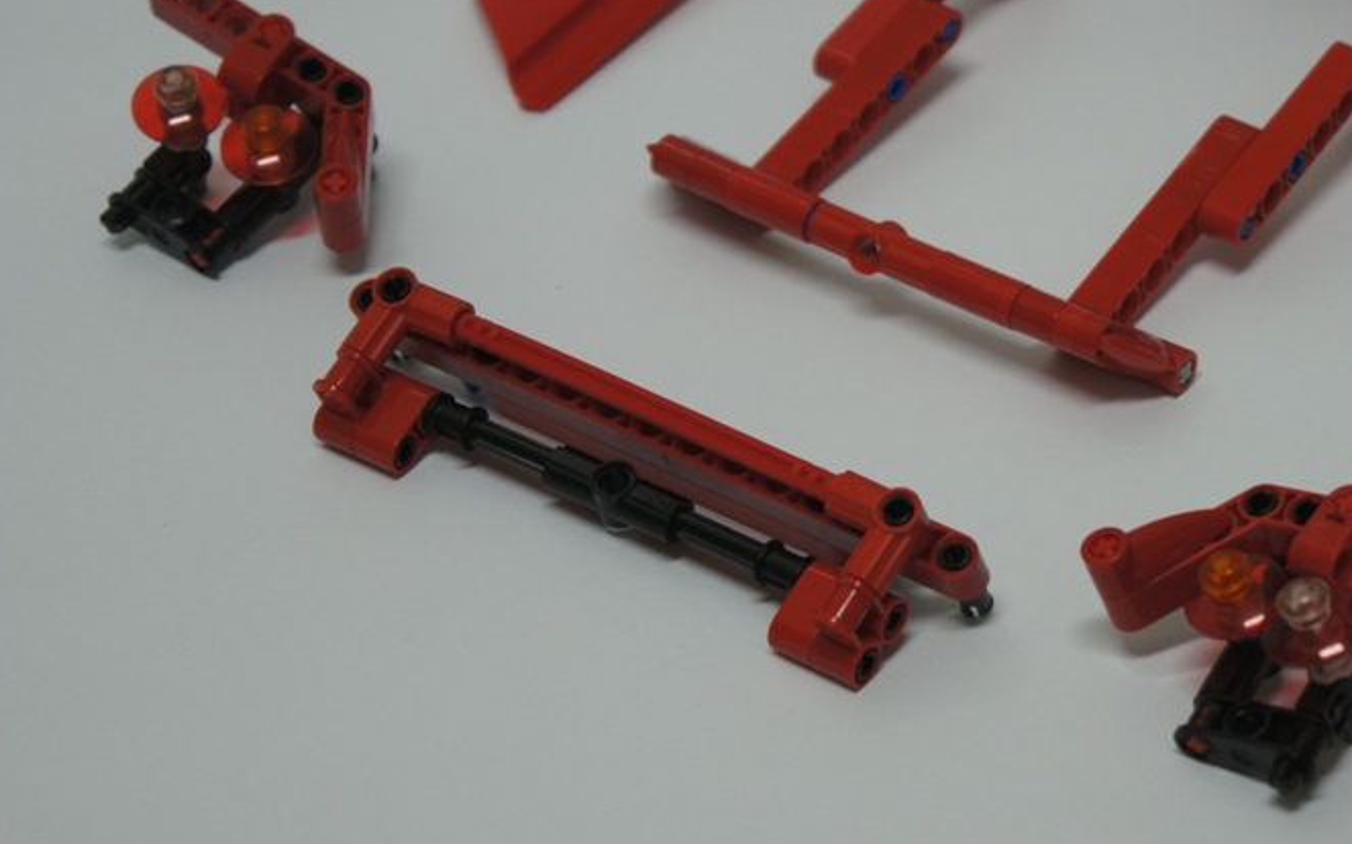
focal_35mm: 130
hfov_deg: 16.0
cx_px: 1028
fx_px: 4781
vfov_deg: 10.1
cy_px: 206
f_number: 5.6
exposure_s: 1/80
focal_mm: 55
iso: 1600
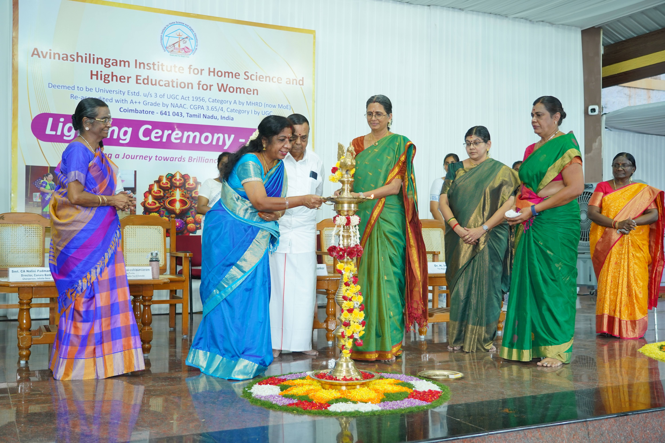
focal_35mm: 38
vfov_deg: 35.1
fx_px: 702
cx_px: 332
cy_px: 222
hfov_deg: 50.7
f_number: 4
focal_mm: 38
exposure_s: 1/160
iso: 640
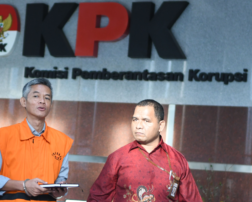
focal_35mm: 85
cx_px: 107
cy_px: 101
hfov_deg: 22.5
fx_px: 634
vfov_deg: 18.1
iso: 1250
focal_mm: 50
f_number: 2.8
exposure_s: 1/320
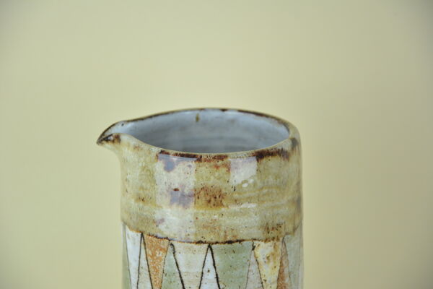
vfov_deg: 8.7
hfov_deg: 13.0
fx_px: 1894
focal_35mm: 158
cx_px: 216
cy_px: 144
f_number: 5.6
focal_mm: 105
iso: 100
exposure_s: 1/30
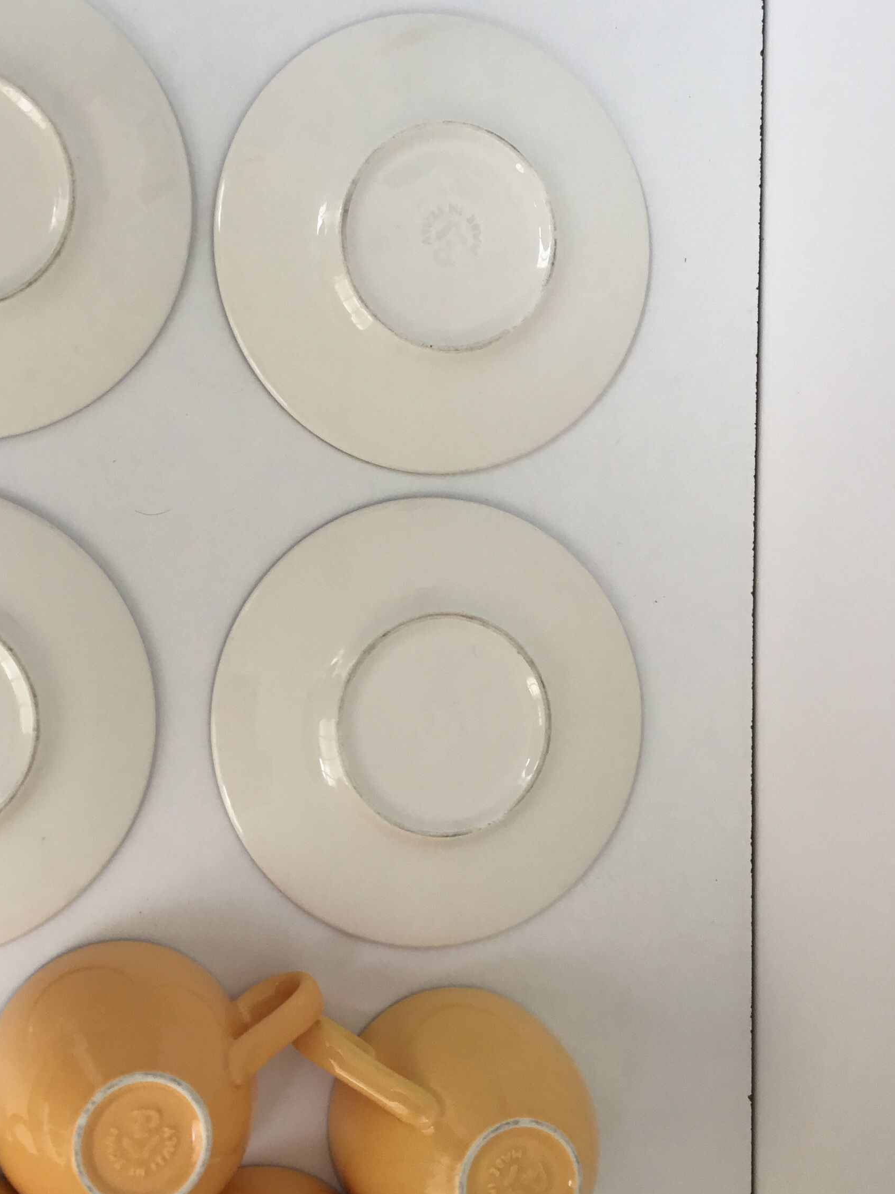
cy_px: 629
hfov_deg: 31.8
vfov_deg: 42.1
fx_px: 1552
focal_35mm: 45
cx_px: 266
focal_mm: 3.3
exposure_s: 1/33
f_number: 2.4
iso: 25
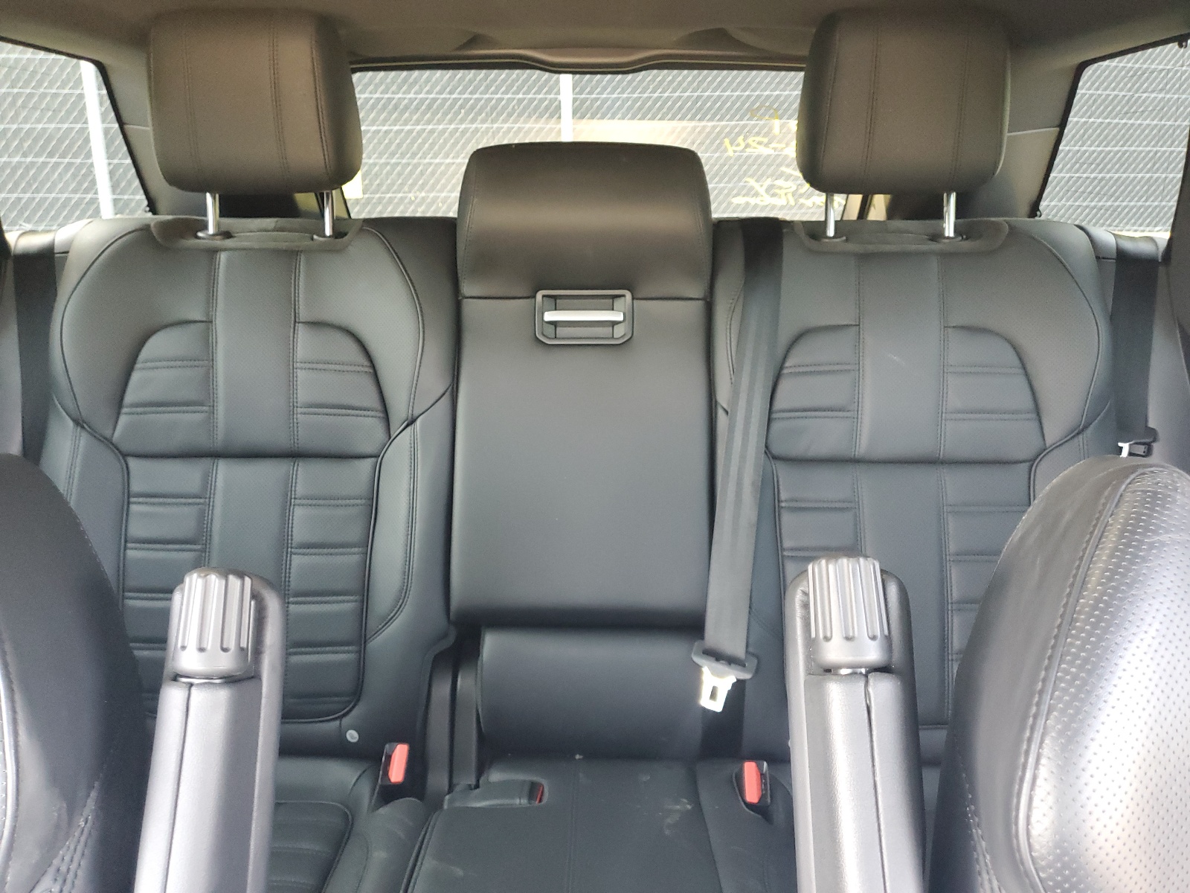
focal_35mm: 26
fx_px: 894
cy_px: 446
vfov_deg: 53.1
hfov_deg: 67.3
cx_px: 595
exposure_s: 1/40
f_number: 1.5
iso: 322
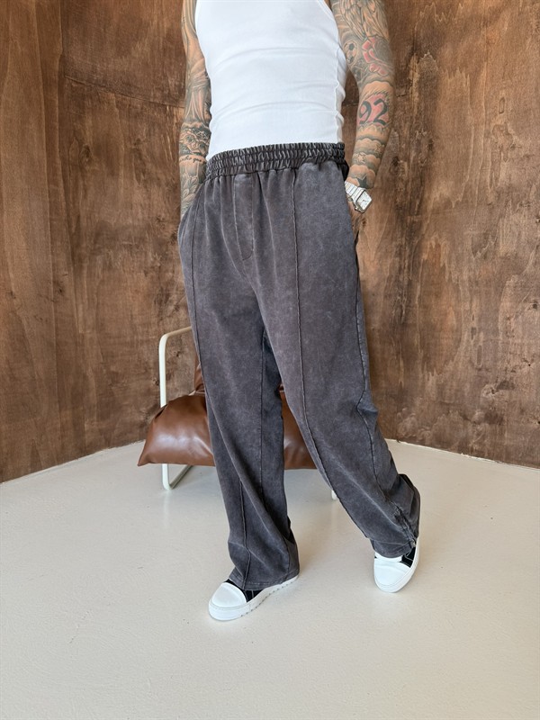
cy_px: 360
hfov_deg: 56.8
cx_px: 270
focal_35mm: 24
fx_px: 499
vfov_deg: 71.6
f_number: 1.78
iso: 80
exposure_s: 1/234
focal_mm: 6.76
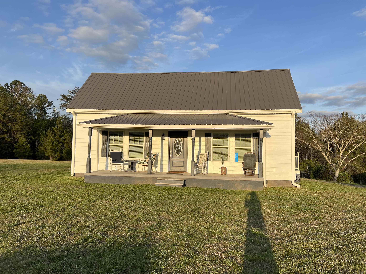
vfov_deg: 53.1
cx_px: 183
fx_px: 275
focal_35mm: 26
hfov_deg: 67.3
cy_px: 137
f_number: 1.5
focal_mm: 5.7
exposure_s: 1/3356
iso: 50
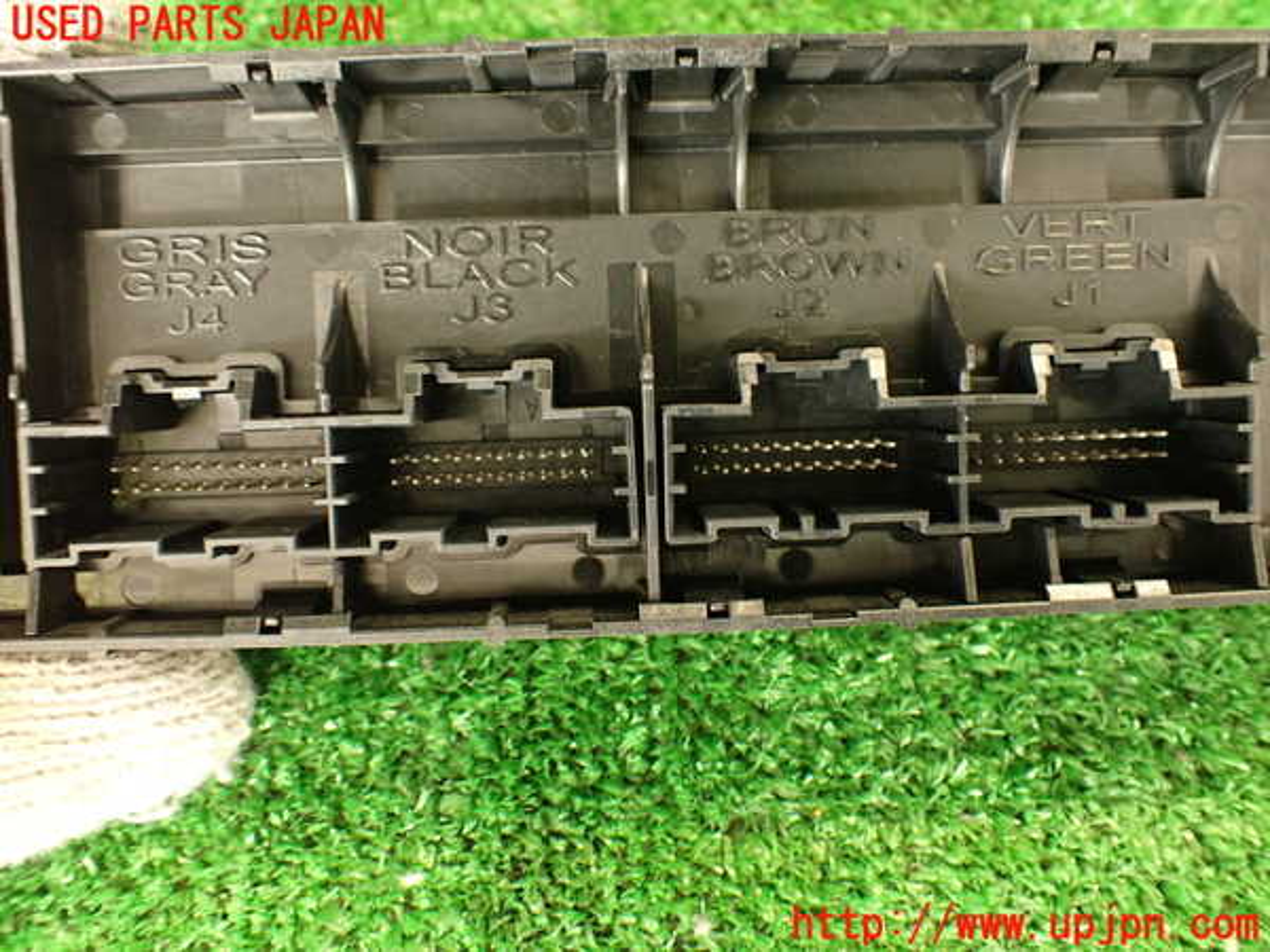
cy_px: 476
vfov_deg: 44.2
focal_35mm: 32
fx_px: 1174
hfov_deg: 56.8
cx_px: 635
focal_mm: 5.79
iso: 800
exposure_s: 1/30
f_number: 2.4
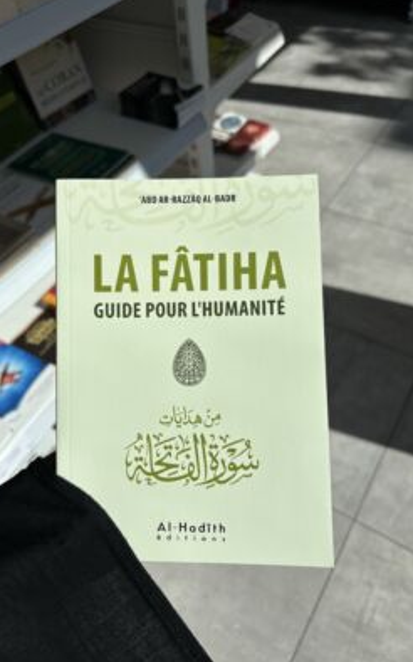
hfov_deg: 44.4
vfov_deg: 66.5
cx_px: 185
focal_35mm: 28
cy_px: 329
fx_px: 505
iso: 50
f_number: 1.6
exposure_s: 1/7194
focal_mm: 5.96
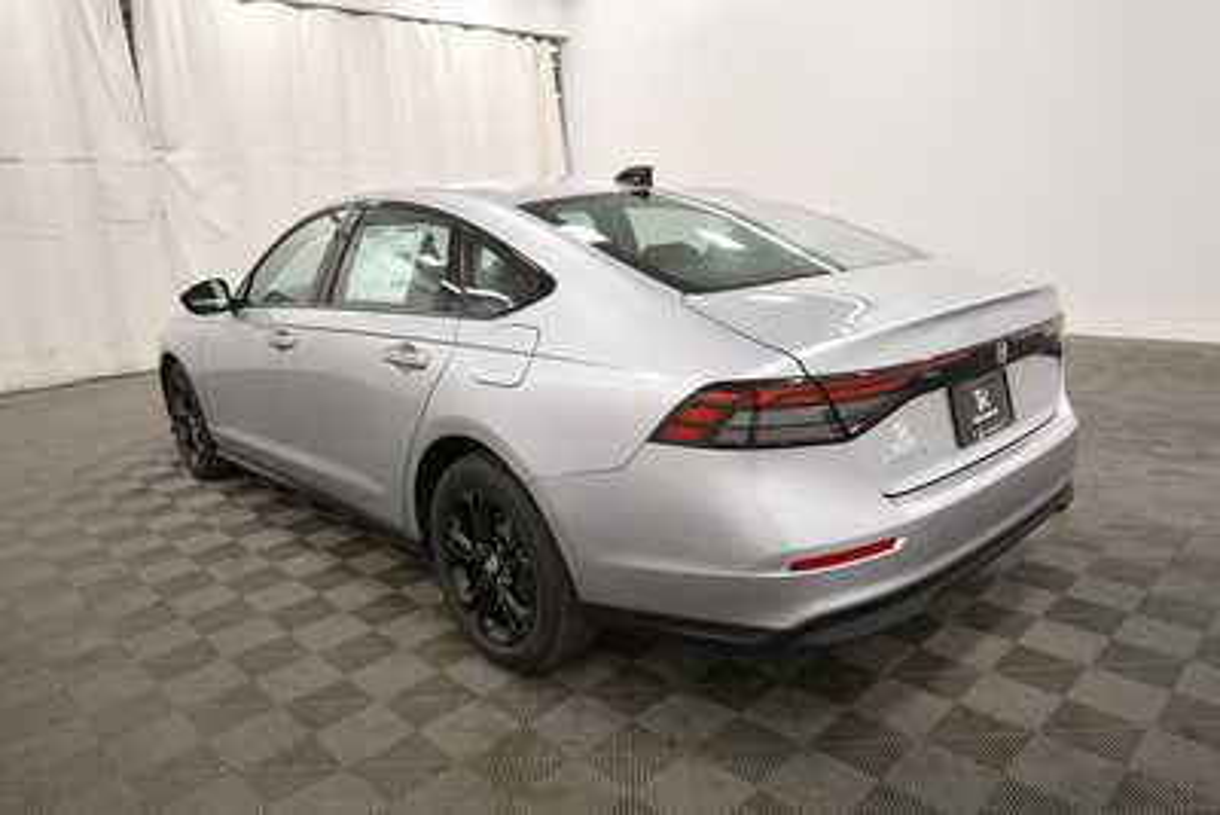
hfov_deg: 73.7
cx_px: 610
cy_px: 408
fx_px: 814
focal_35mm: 24
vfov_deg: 53.2
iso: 800
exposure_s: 1/200
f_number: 5.3
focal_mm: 16
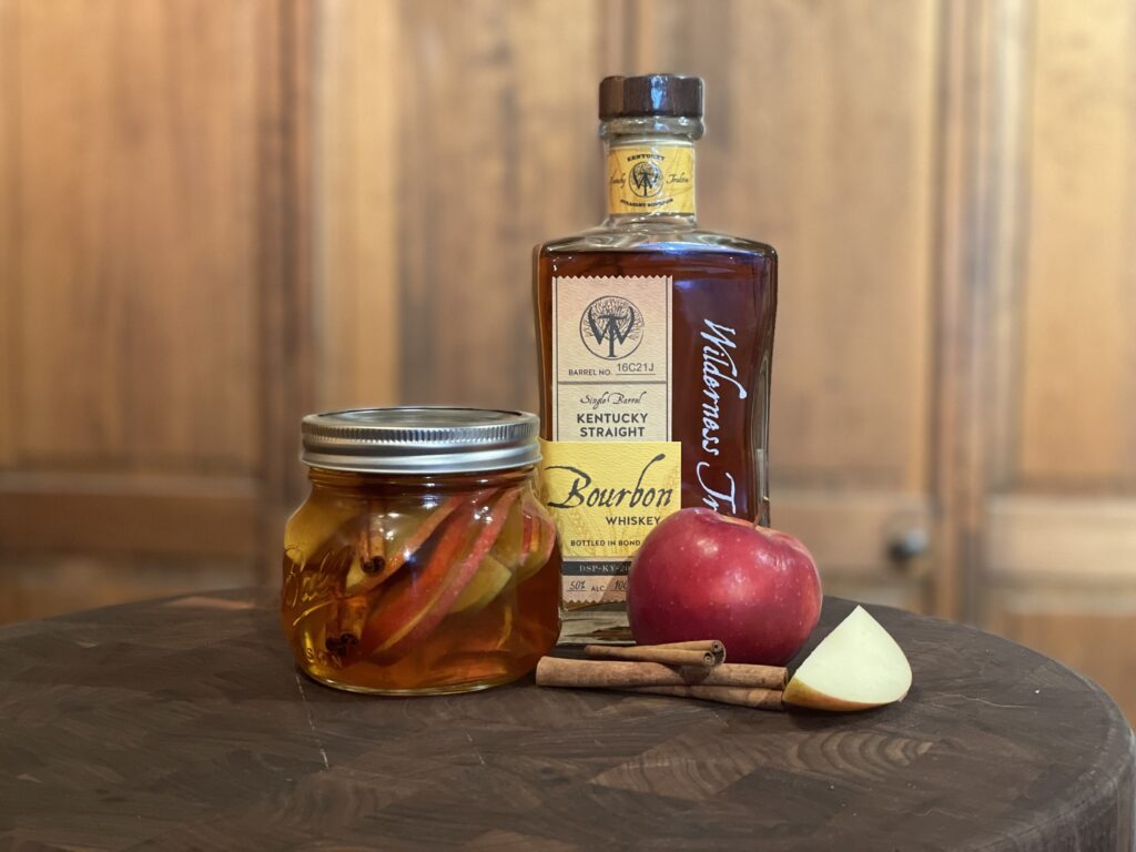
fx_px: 1706
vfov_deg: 28.0
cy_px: 426
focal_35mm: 52
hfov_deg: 36.8
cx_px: 568
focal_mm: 6
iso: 400
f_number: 2
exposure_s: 1/40
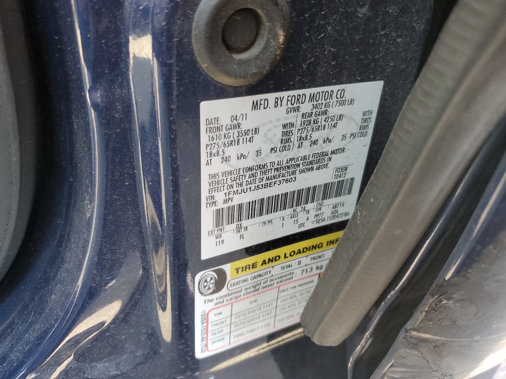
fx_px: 380
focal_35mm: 26
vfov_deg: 53.1
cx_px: 253
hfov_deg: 67.3
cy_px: 190
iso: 98
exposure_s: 1/120
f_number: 1.5
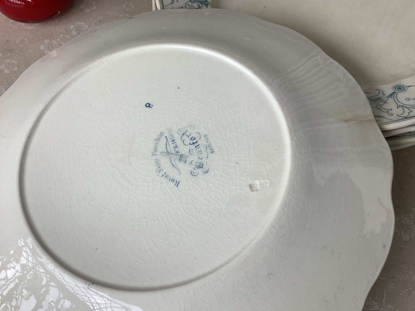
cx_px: 182
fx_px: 456
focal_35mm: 38
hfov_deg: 48.9
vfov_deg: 37.7
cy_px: 164
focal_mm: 3.3
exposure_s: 1/120
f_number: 2.4
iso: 32
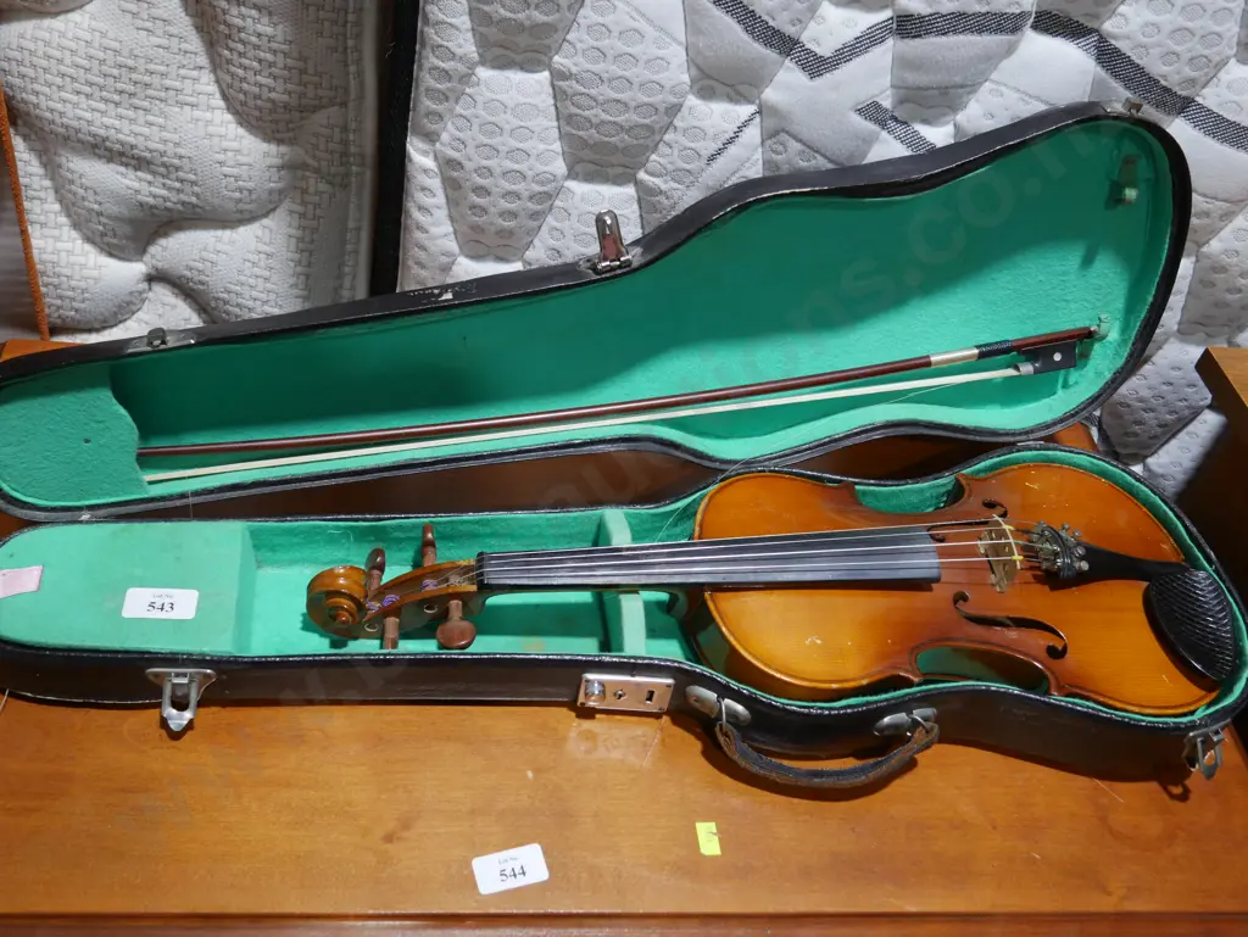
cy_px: 468
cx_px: 624
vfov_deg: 39.7
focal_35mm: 36
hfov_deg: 51.3
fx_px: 1299
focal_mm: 18
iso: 320
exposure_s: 1/60
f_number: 4
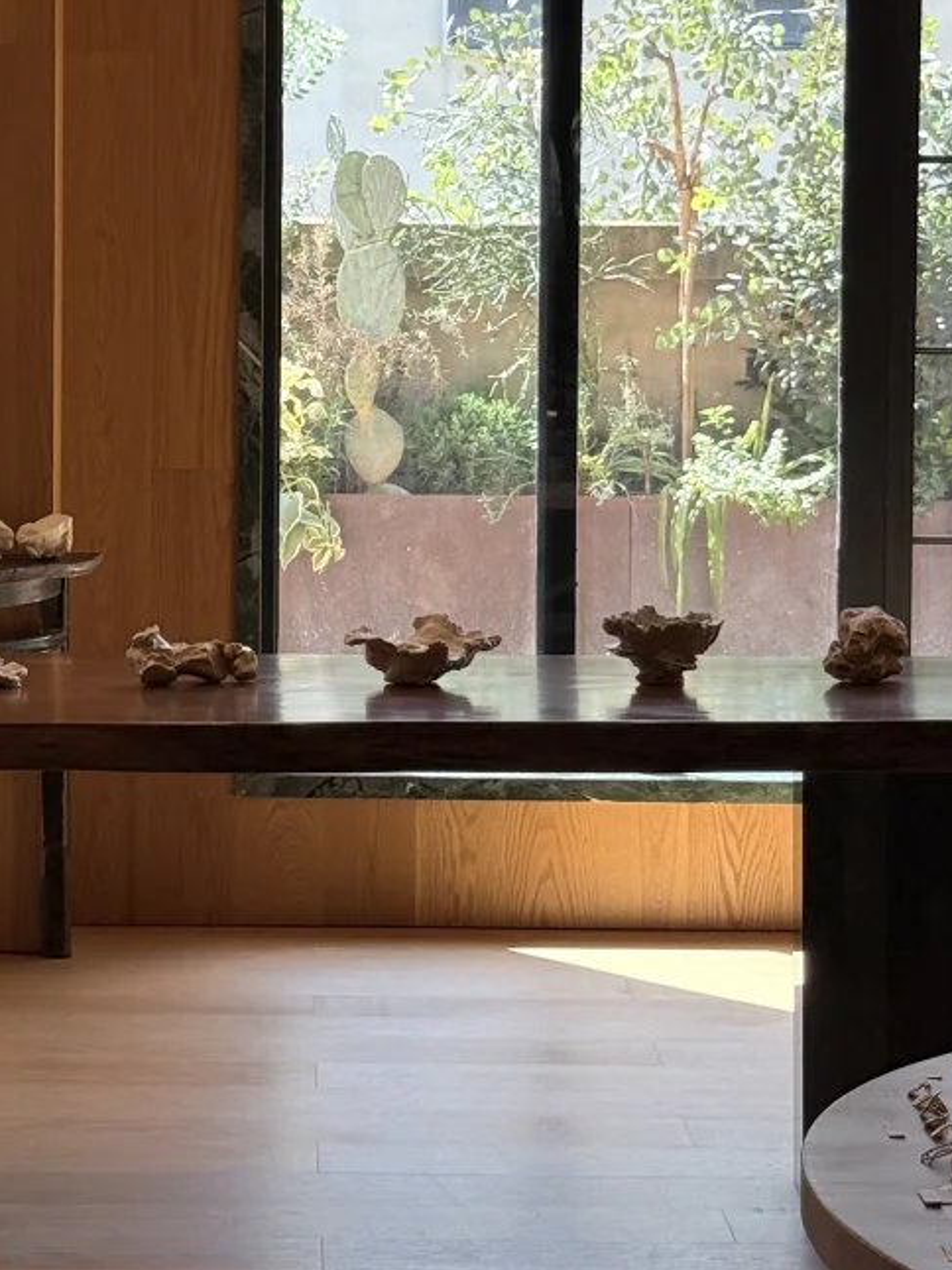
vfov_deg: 18.3
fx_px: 3926
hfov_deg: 13.8
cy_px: 360
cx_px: 242
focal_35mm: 107
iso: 64
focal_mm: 6.76
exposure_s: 1/279
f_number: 1.78
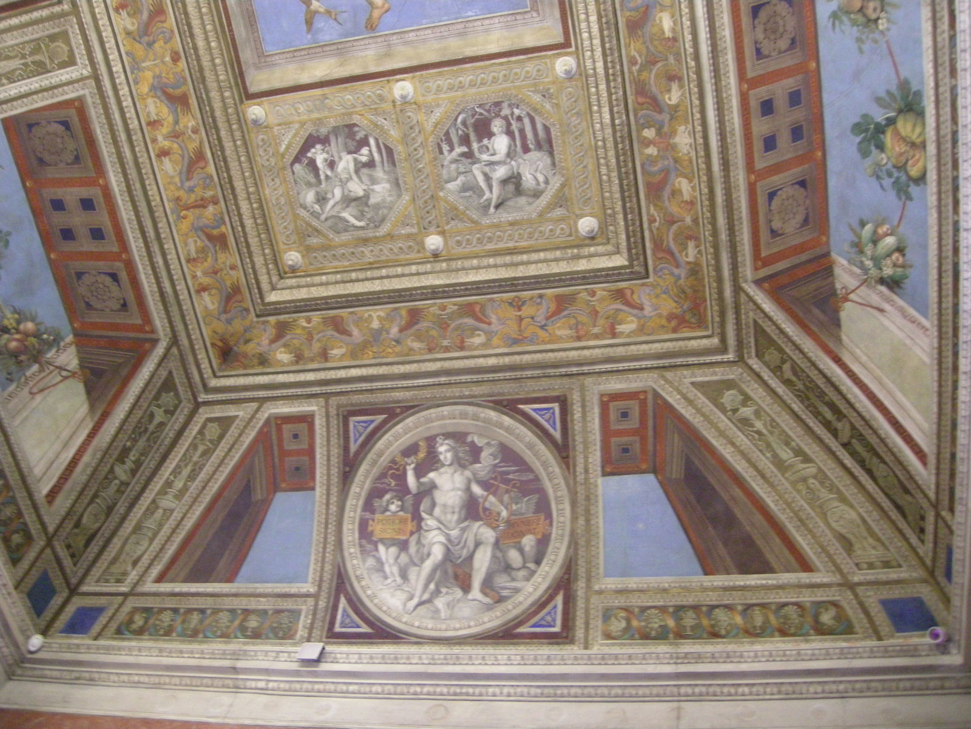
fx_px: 1010
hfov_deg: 51.4
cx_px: 486
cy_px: 364
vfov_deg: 39.7
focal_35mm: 36
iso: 467
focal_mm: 7.5
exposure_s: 1/8
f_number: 2.7
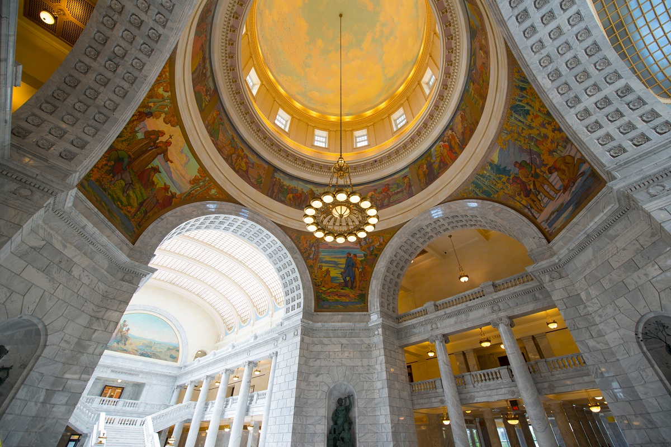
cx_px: 336
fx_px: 261
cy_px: 224
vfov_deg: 81.2
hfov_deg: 104.3
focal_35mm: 14
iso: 200
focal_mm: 14
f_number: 5
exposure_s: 1/40
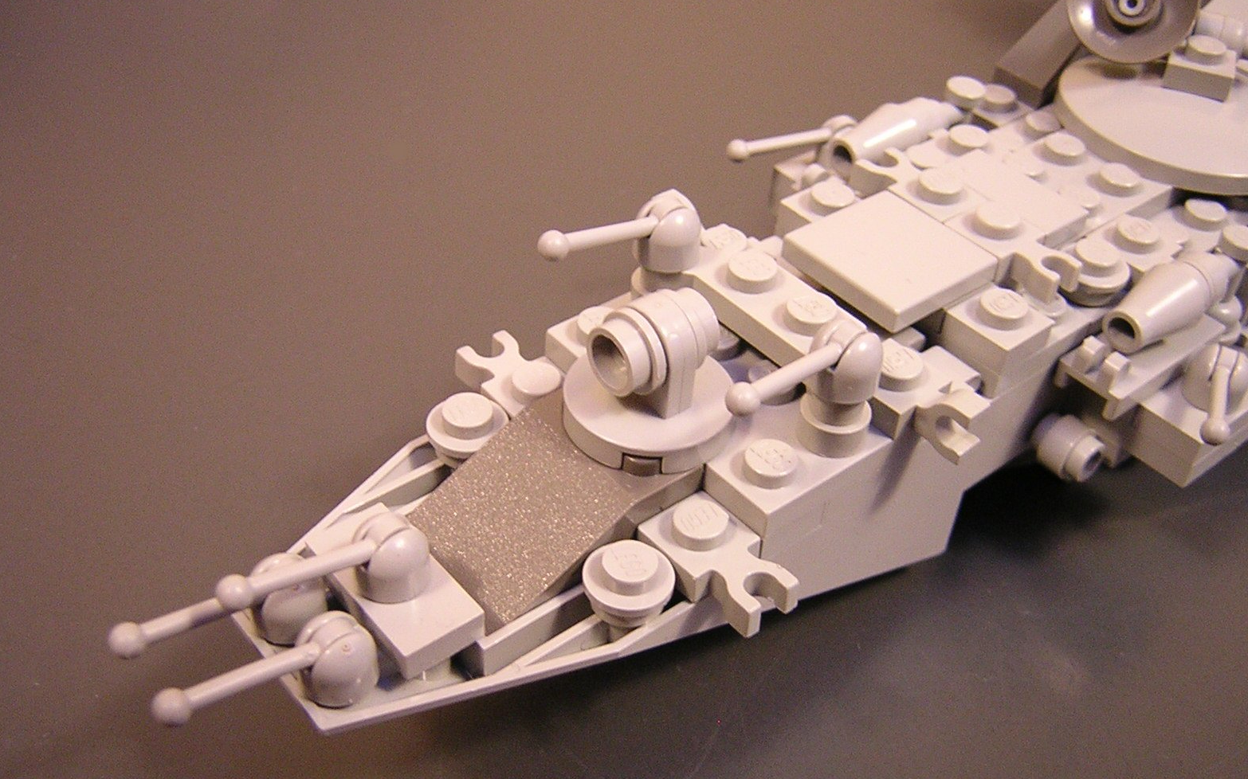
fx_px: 1326
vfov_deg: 32.7
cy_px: 442
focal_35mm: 39
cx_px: 636
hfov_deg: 50.4
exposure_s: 1/3.2
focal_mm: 4.7
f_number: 2.6
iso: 310
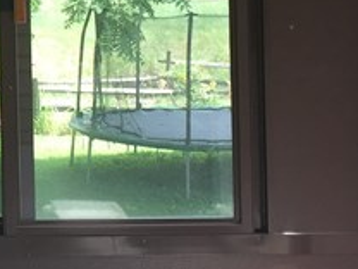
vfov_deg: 10.2
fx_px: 1479
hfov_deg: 12.7
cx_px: -263
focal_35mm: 143
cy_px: -78
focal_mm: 4.15
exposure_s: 1/121
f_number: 2.2
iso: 32
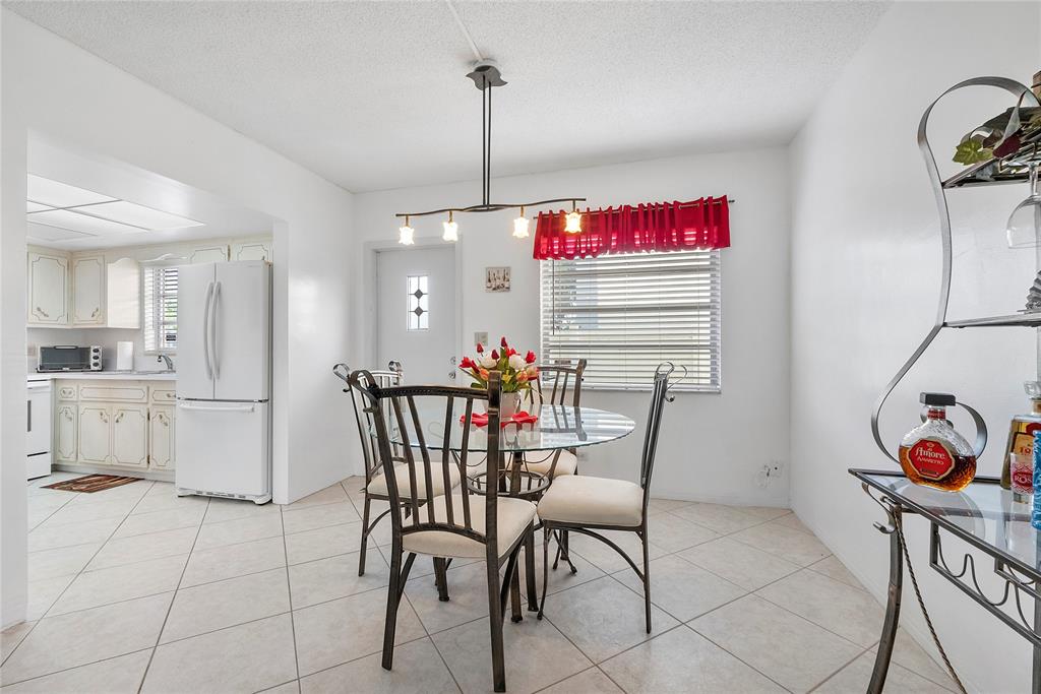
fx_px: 434
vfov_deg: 77.3
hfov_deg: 100.4
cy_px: 347
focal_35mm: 15
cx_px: 520
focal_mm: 10
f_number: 9
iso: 800
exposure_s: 1/50
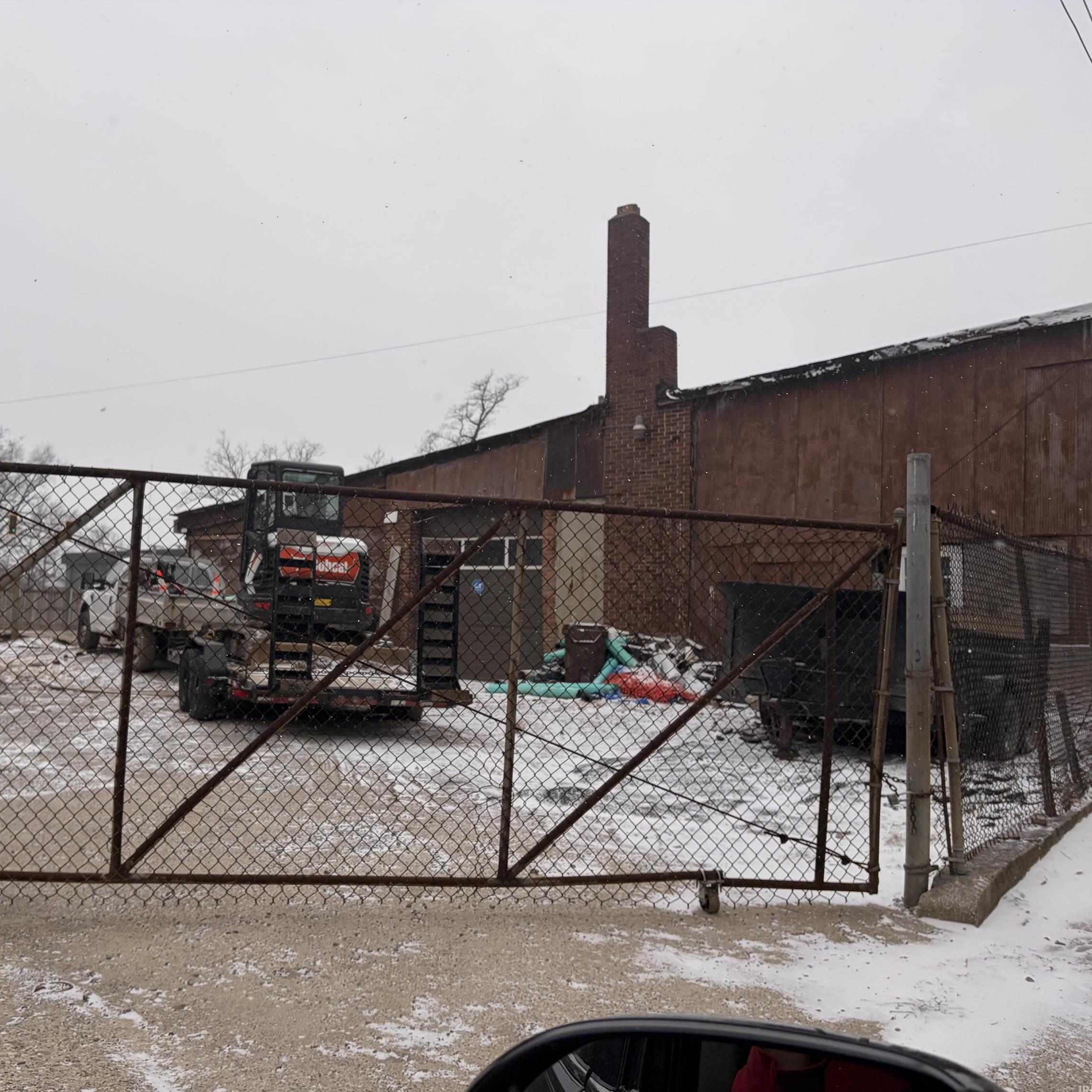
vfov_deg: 52.5
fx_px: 1106
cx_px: 379
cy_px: 548
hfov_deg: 51.7
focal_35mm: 31
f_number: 1.6
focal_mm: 5.96
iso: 50
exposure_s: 1/2747
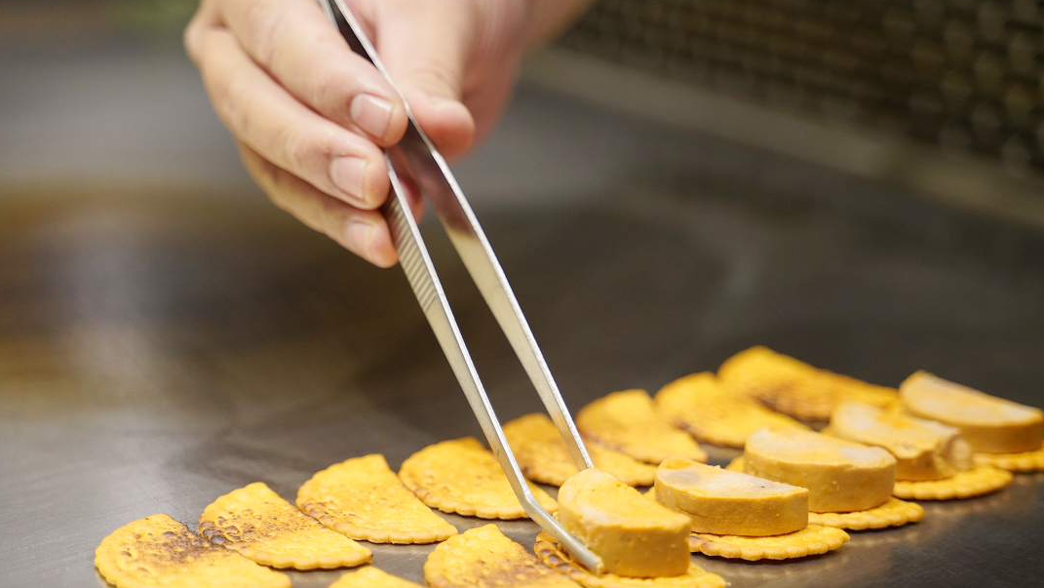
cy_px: 380
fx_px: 2437
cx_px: 565
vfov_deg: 13.7
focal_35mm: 88
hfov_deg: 24.2
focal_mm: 75
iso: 1600
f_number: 3.2
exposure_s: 1/160
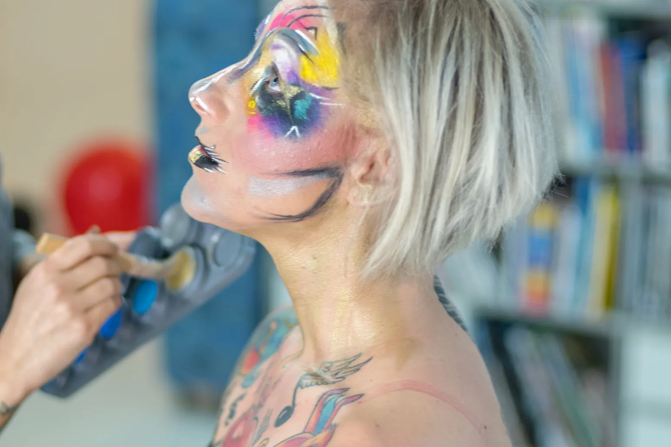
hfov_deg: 21.7
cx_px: 272
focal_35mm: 94
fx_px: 1752
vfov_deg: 14.5
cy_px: 224
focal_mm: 50
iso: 400
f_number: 2
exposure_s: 1/125
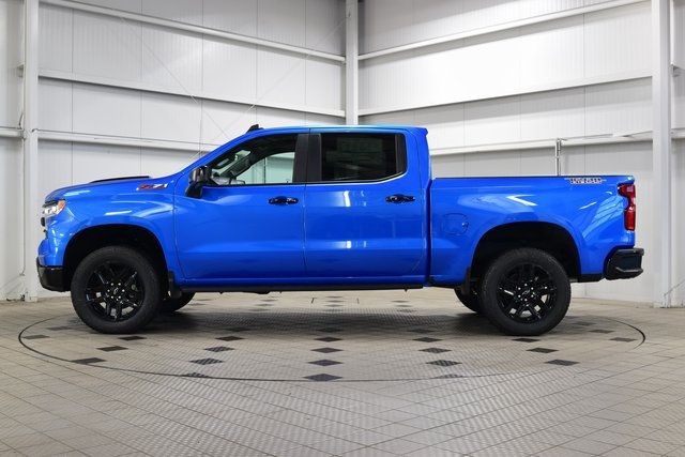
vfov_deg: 33.0
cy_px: 228
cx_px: 342
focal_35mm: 40
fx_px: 771
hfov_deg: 47.9
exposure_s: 1/15
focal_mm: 27
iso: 400
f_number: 6.3
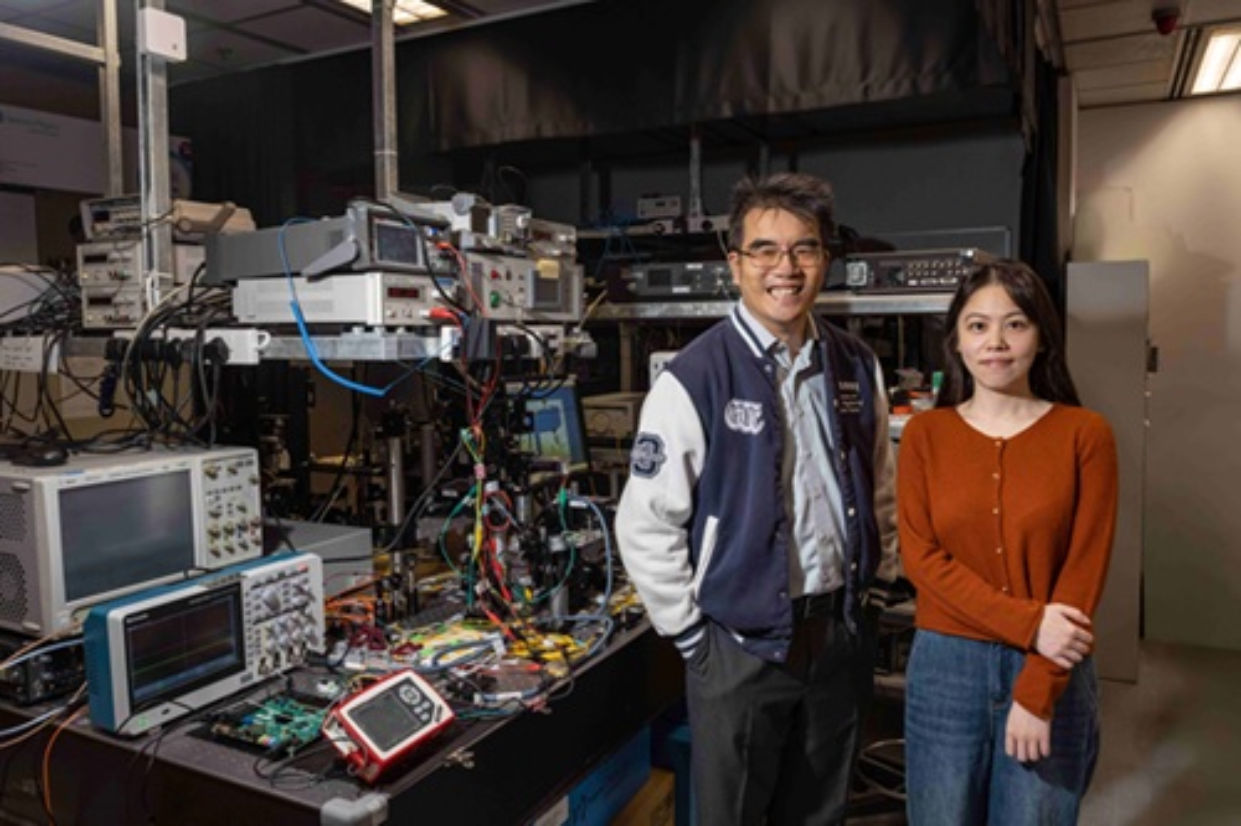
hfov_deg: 65.5
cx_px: 620
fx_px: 965
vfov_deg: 46.4
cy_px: 413
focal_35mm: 28
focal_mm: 28
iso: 1250
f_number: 8
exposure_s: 1/125
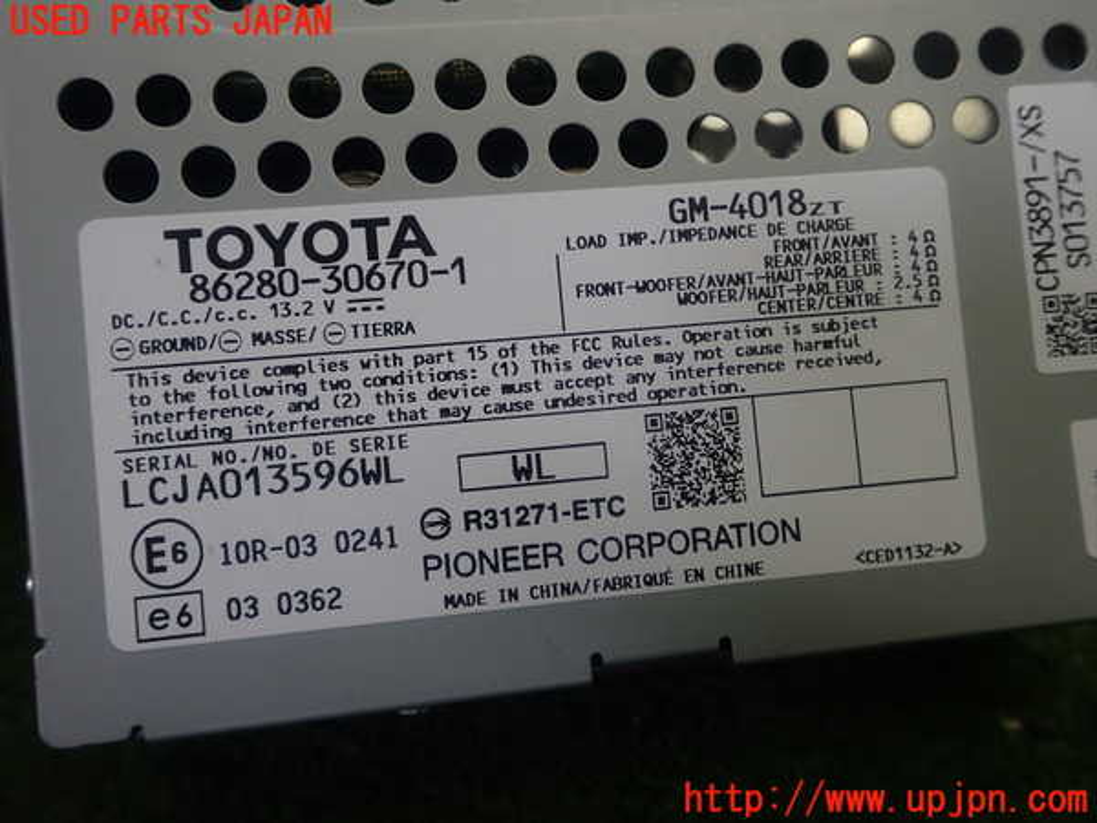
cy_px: 412
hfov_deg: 60.0
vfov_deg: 46.8
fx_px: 951
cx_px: 548
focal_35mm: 30
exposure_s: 1/80
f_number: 3.2
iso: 100
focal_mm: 5.4
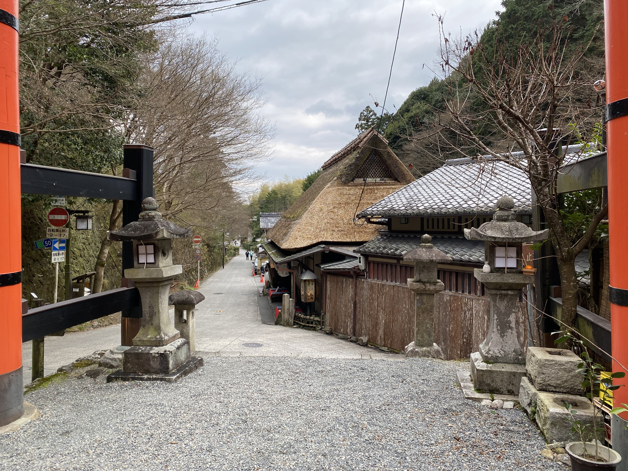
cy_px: 236
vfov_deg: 53.1
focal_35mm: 26
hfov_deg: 67.3
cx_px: 314
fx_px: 472
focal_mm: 4.25
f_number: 1.8
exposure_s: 1/456
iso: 32
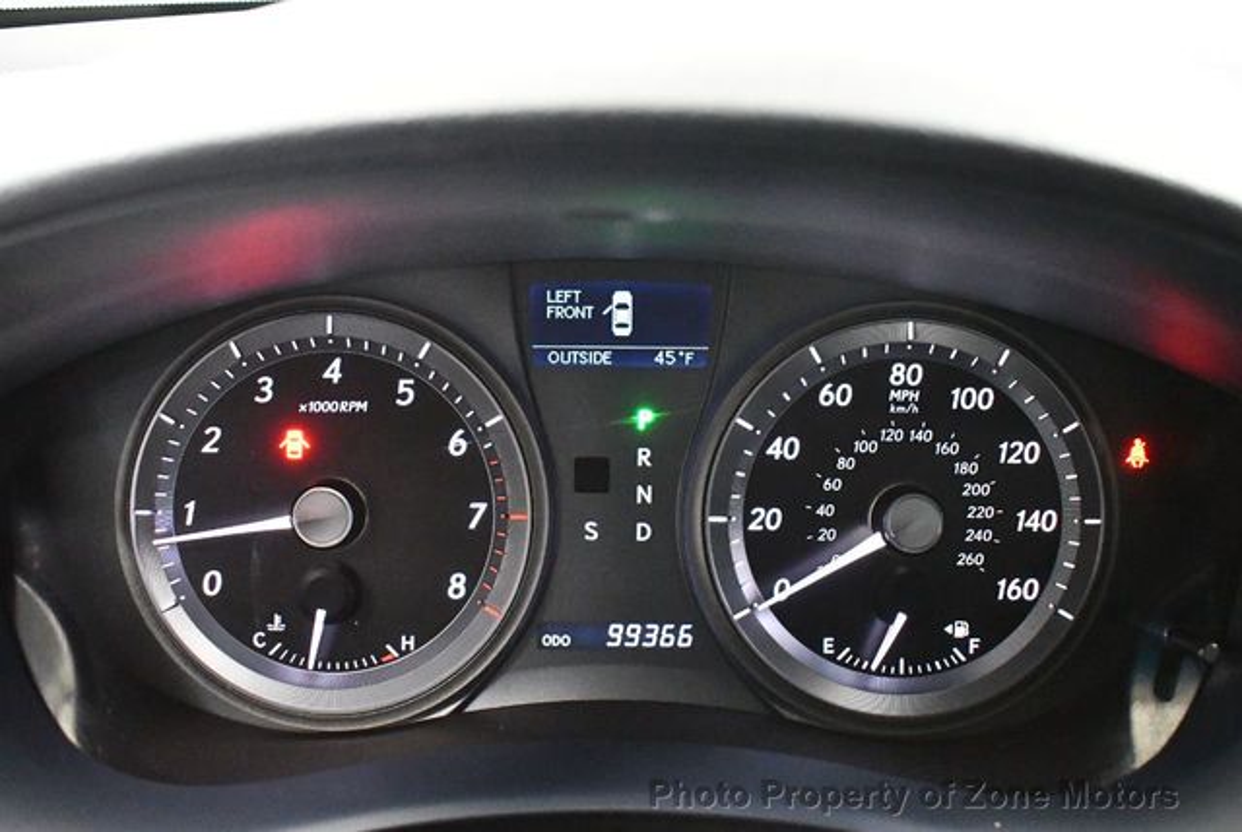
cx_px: 621
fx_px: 1244
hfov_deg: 53.1
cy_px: 416
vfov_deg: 37.0
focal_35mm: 36
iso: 10000
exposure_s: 1/60
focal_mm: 18
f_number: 3.5
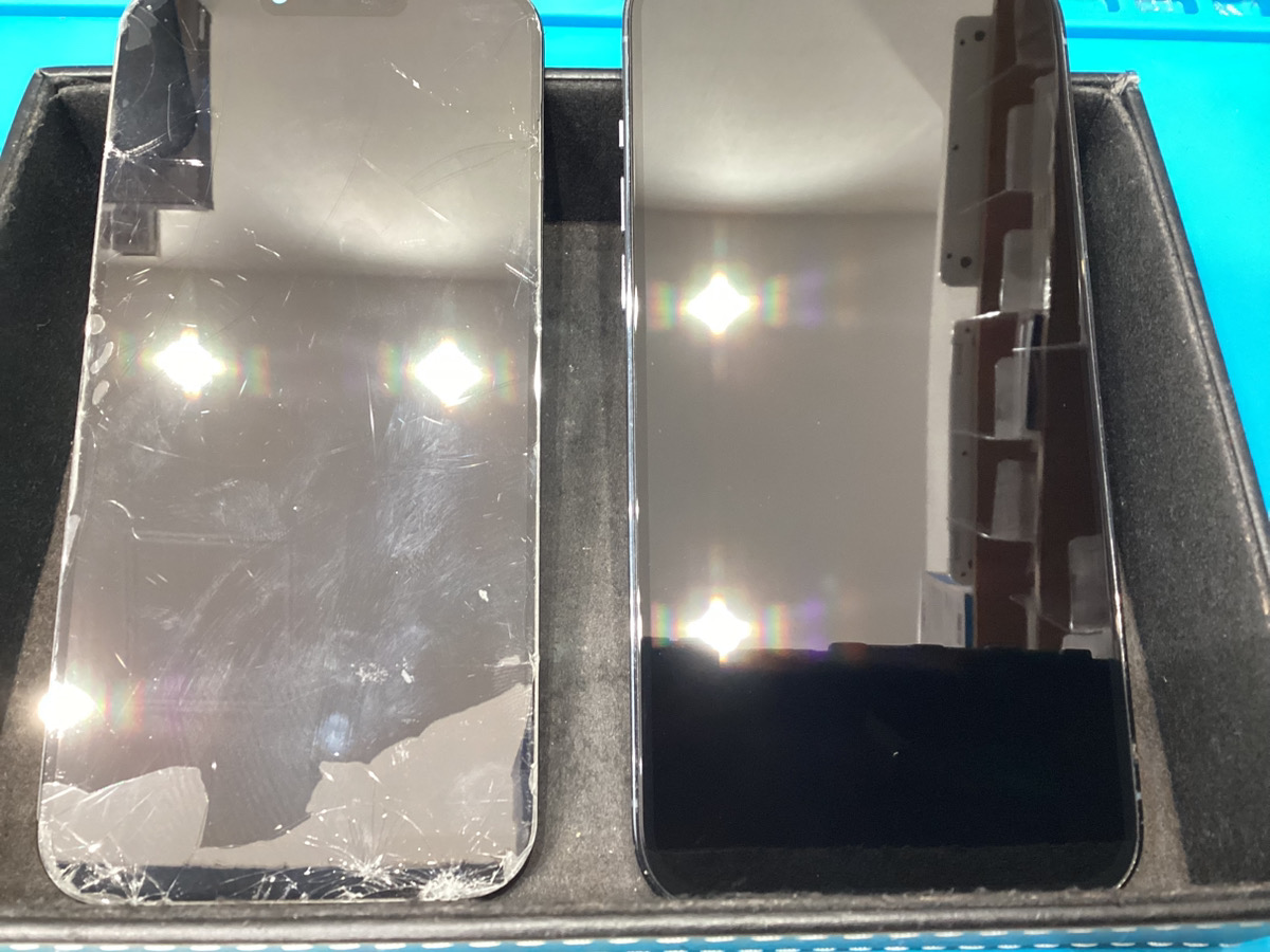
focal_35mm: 31
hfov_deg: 58.4
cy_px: 476
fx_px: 1137
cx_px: 635
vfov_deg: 45.4
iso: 200
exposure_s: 1/50
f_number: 2.4
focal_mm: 3.3
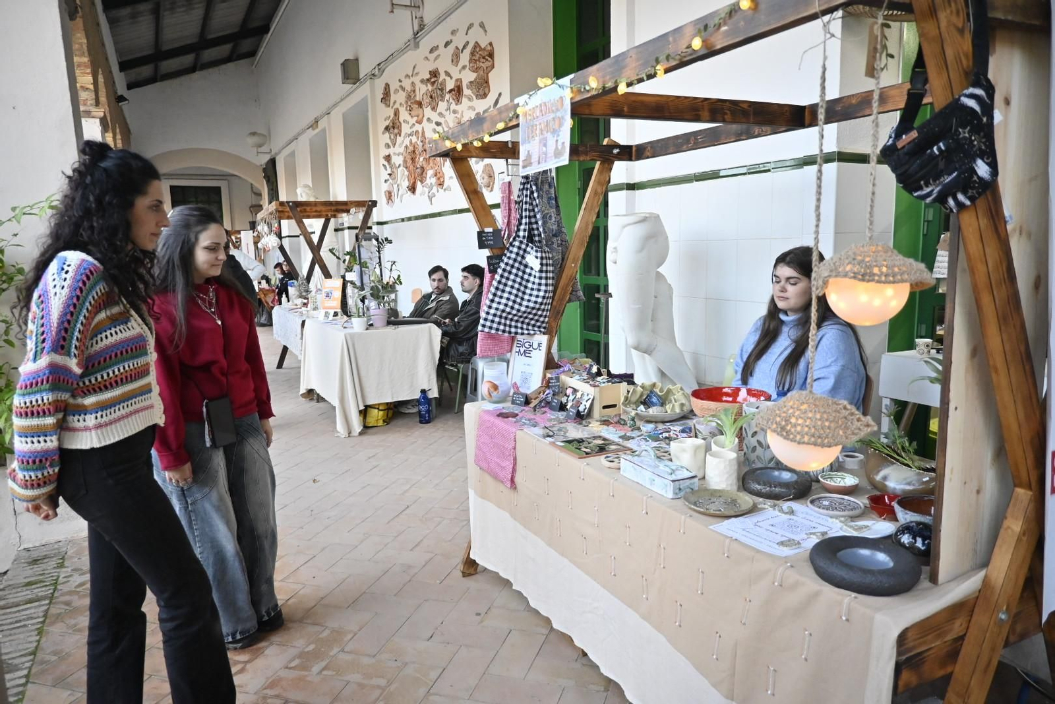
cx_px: 528
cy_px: 352
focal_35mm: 24
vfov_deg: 53.1
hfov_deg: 73.7
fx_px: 703
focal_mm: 16
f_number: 3.5
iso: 1600
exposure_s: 1/250
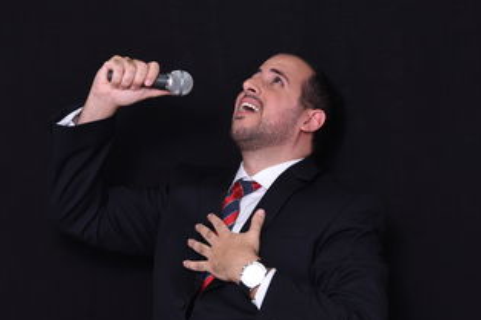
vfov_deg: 11.0
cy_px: 178
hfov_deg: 16.4
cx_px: 231
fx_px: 1669
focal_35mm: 125
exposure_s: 1/125
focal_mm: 98
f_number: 4.5
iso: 400
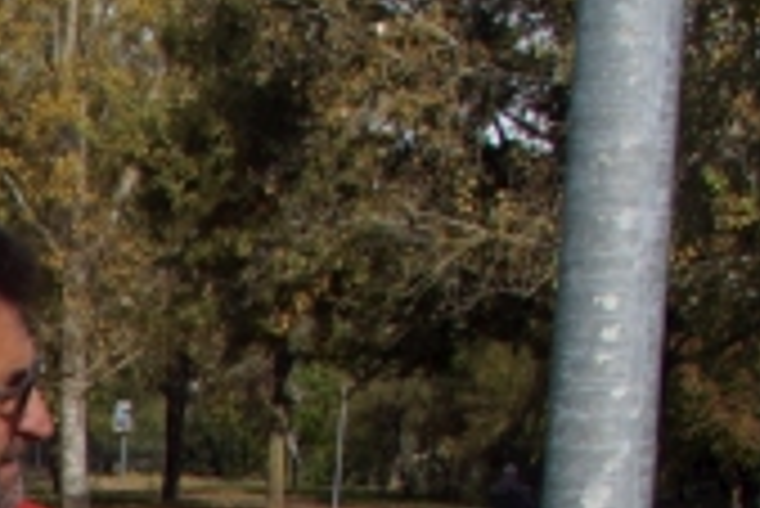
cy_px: 1430
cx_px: -1169
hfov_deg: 7.4
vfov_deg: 5.1
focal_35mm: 256
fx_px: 5409
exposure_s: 1/320
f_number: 8
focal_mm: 24
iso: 100
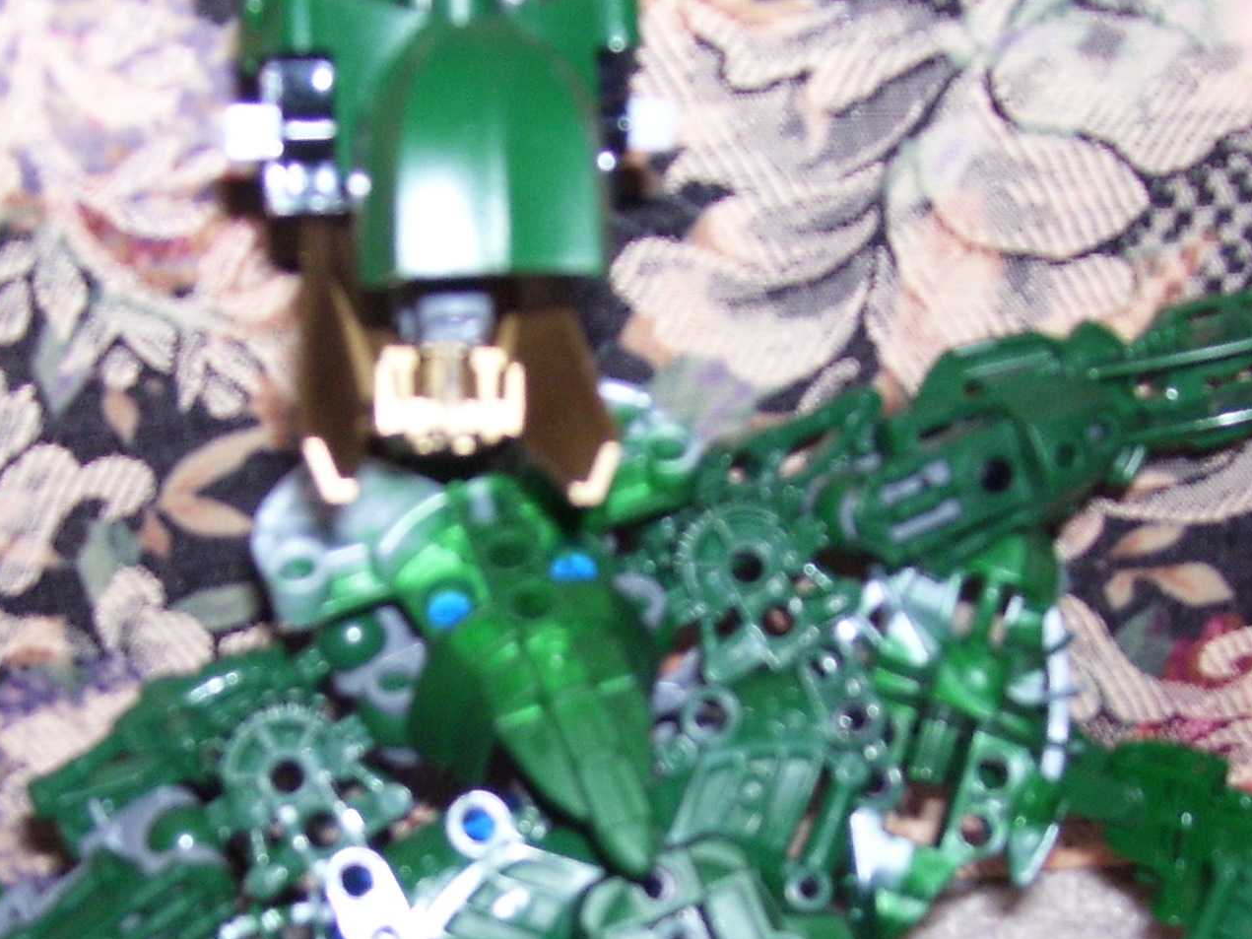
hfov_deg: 25.9
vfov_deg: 19.3
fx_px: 2712
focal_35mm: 75
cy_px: 824
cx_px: 443
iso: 125
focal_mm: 6
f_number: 2.7
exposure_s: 1/60
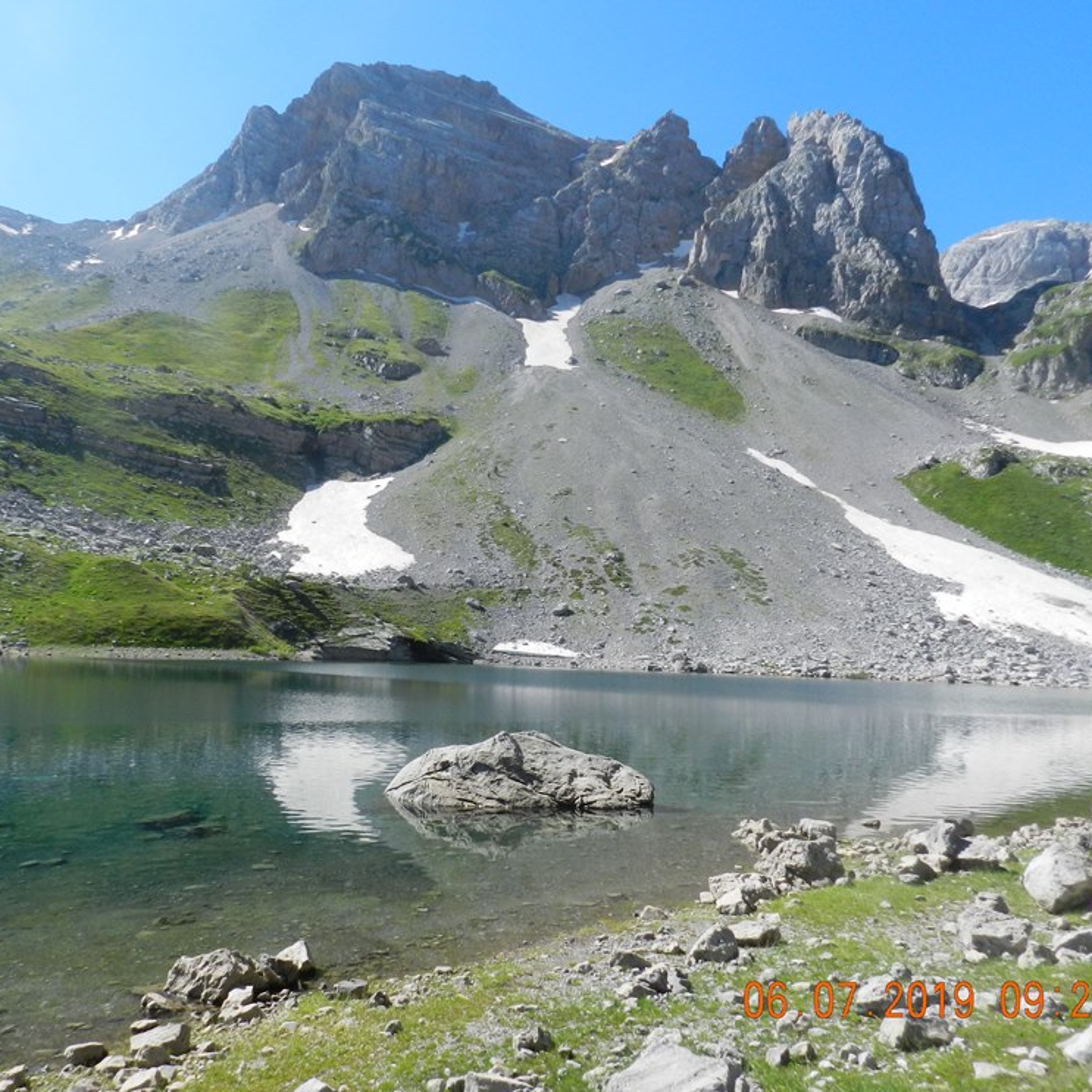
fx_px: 999
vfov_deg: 57.3
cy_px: 553
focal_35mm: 28
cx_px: 453
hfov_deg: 57.0
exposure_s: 1/800
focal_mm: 4
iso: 160
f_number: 4
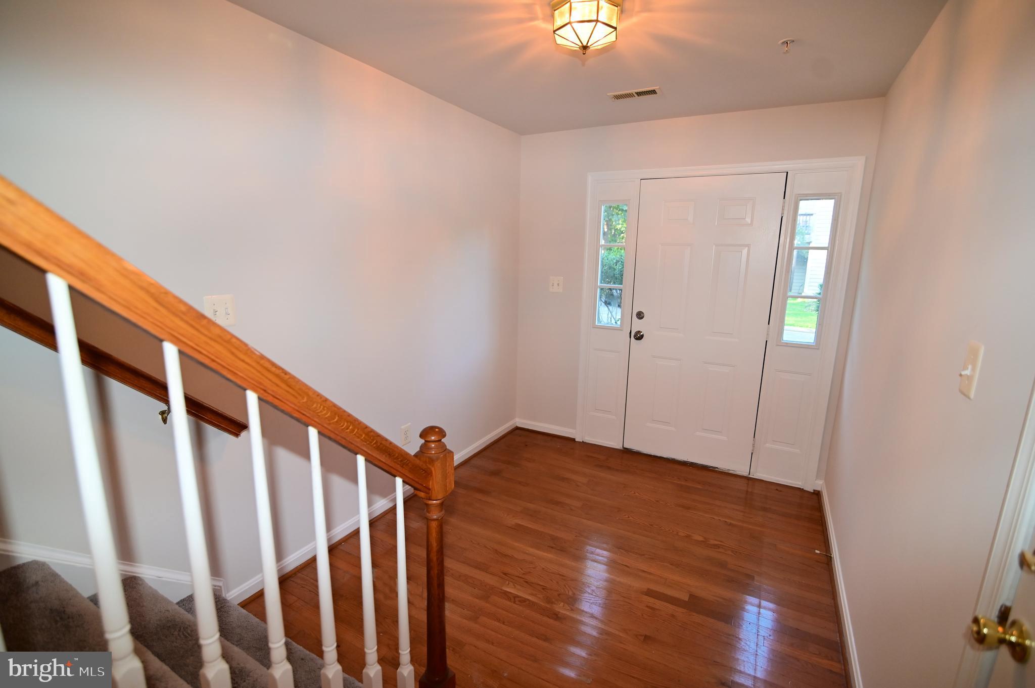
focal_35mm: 16
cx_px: 518
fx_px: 460
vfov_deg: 73.7
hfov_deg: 96.8
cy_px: 344
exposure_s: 1/100
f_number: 3.5
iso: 560
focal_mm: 16
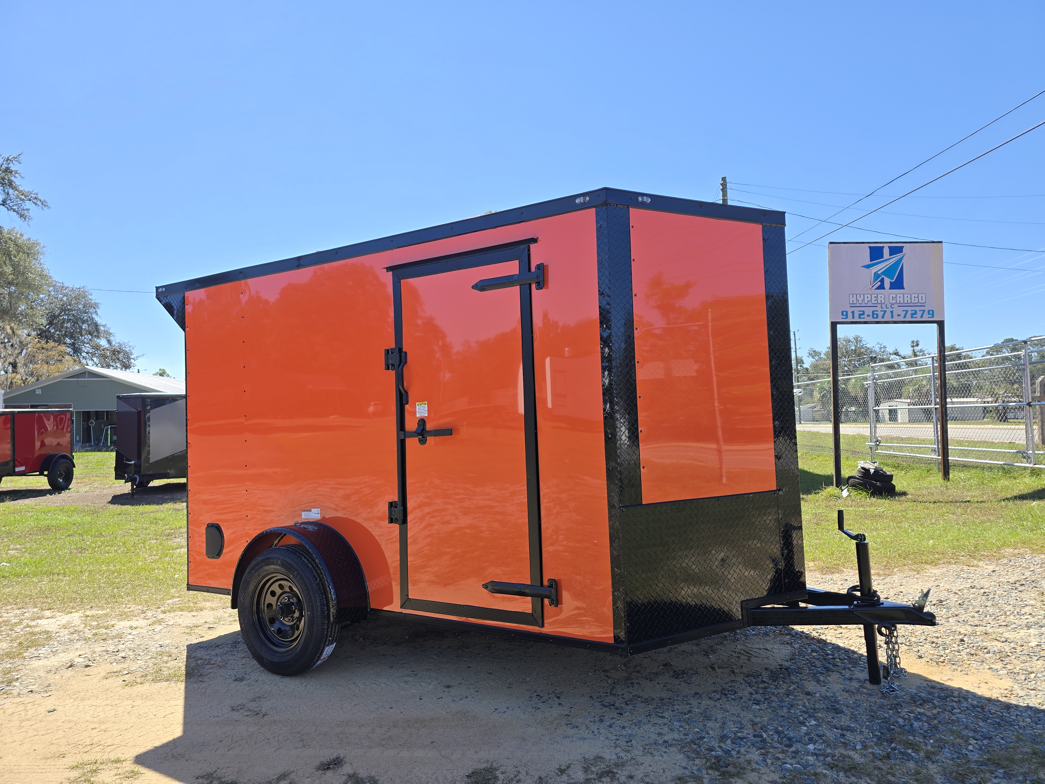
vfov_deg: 58.9
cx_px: 522
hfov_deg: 73.9
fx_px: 694
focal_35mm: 23
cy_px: 392
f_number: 1.7
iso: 12
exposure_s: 1/509
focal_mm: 6.3
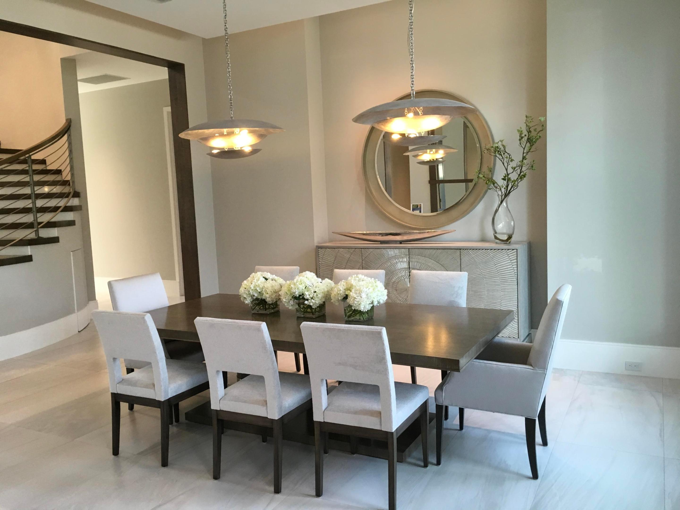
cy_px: 255
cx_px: 340
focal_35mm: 29
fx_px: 570
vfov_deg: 48.2
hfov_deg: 61.7
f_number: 2.2
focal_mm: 4.15
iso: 40
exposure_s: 1/30
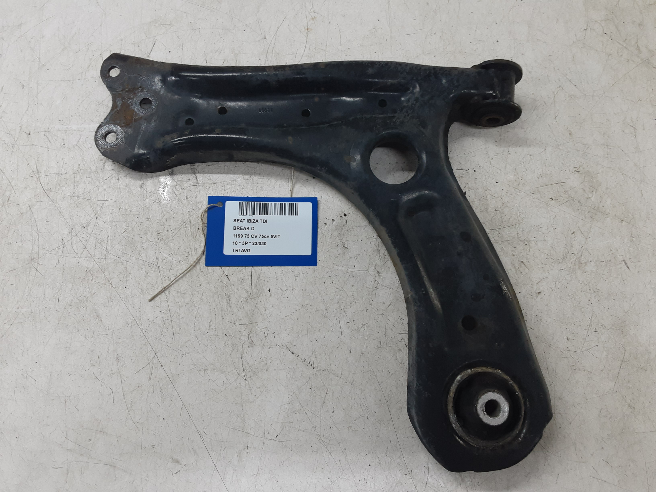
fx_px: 512
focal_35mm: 27
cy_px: 246
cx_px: 328
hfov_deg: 65.3
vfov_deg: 51.4
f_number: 1.9
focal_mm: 2.91
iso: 64
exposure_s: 1/50
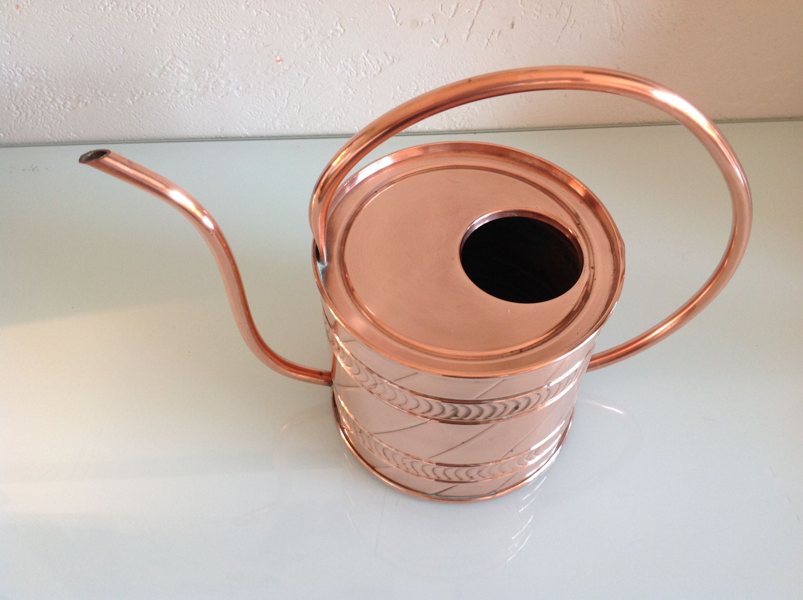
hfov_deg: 52.7
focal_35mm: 35
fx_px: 811
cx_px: 402
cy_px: 300
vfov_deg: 40.6
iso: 80
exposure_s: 1/15
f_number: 2.4
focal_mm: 4.28
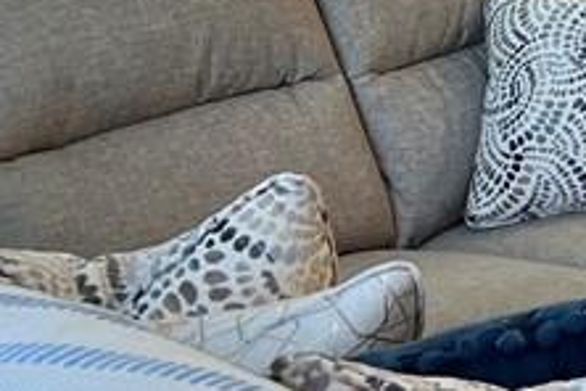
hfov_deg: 13.1
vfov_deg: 10.7
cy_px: -124
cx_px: 1330
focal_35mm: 125
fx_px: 2035
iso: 125
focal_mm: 5.7
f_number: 1.5
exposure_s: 1/120
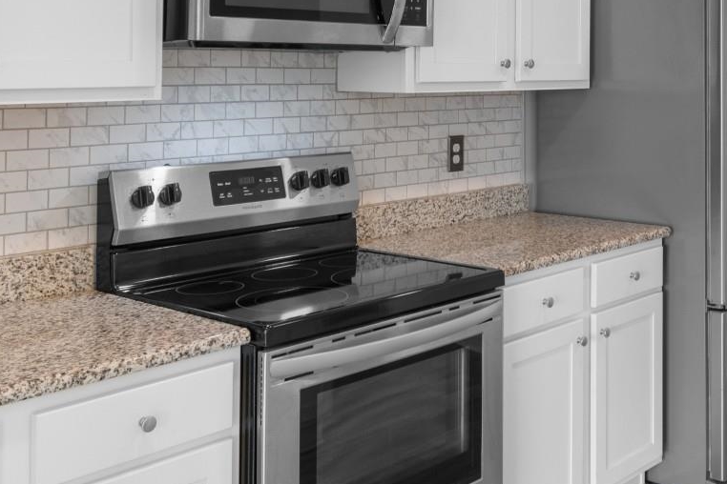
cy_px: 52
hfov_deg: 37.6
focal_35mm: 51
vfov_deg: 25.7
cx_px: 570
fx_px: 1030
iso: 100
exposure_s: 1/15
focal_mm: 16
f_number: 5.3
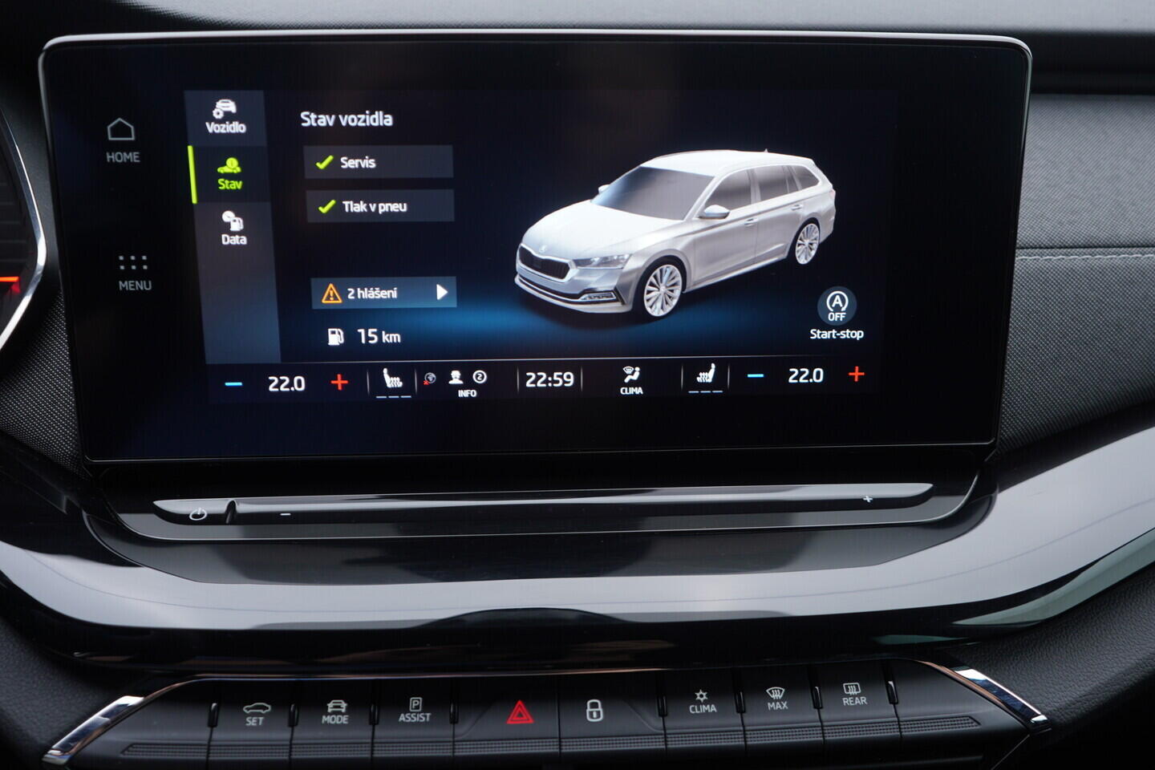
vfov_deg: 36.9
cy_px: 385
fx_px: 1155
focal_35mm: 36
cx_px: 578
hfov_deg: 53.1
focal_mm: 24
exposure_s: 1/40
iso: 125
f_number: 2.8
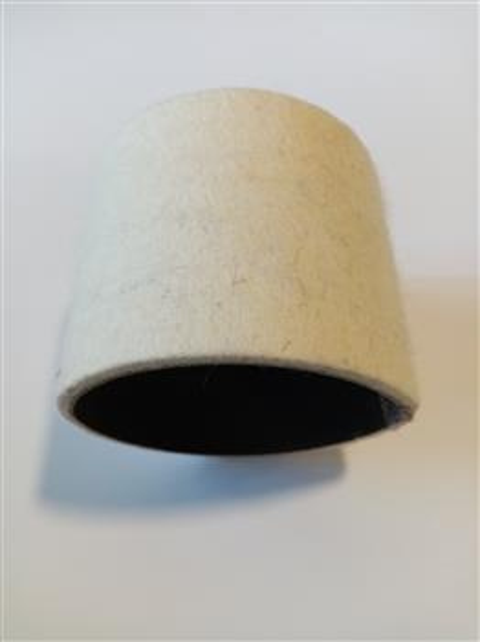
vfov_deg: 67.3
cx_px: 240
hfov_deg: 53.0
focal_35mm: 26
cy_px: 321
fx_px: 481
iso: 193
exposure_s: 1/33.3
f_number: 1.8
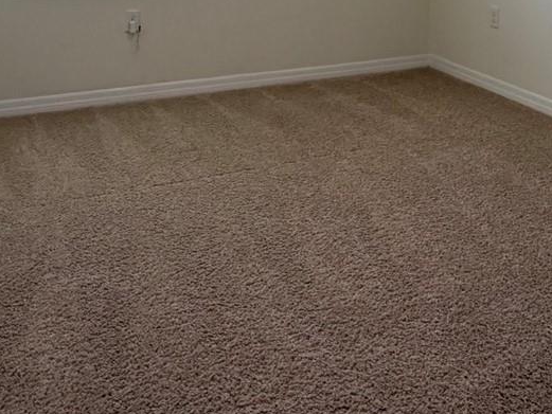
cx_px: 352
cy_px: -98
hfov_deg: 43.4
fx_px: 686
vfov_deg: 28.6
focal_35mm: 43
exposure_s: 1/120
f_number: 2.2
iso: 160
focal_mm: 2.22
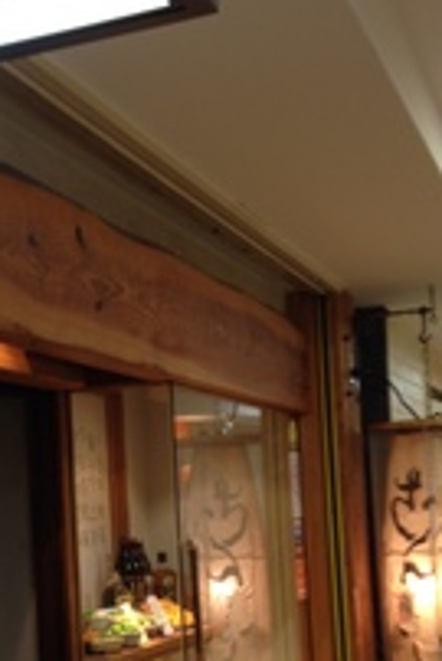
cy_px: 488
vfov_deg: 29.2
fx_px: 1250
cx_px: 43
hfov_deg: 19.7
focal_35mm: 68
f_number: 2.4
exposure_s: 1/20
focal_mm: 4.12
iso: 50
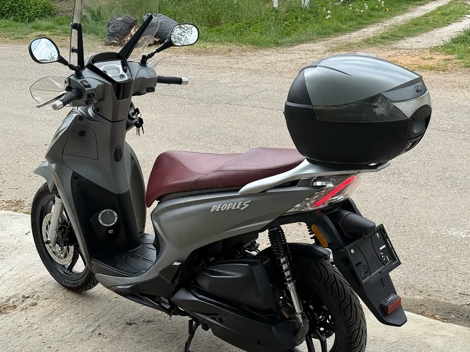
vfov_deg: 26.6
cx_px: 243
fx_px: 747
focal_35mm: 55
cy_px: 193
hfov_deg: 34.9
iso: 80
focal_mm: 6.76
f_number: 1.78
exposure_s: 1/2088
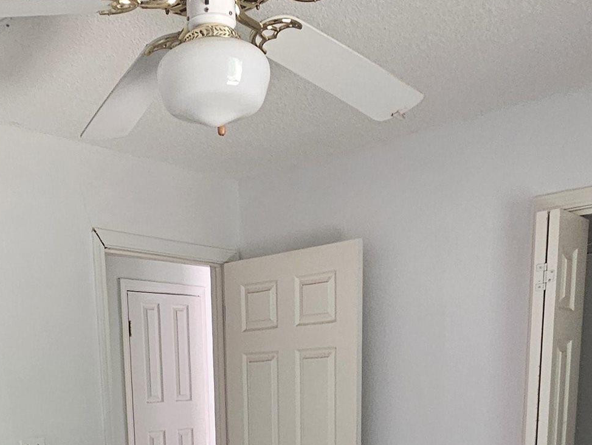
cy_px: 550
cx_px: 196
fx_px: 701
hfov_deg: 45.1
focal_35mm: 41
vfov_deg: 29.5
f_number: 2.2
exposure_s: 1/77.4
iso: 200
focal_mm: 2.2
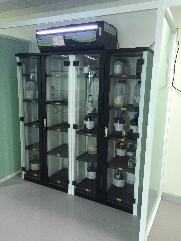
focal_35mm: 29
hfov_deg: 48.2
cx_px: 90
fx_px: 202
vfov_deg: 61.7
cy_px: 120
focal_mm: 4.15
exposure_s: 1/17
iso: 320
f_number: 2.2
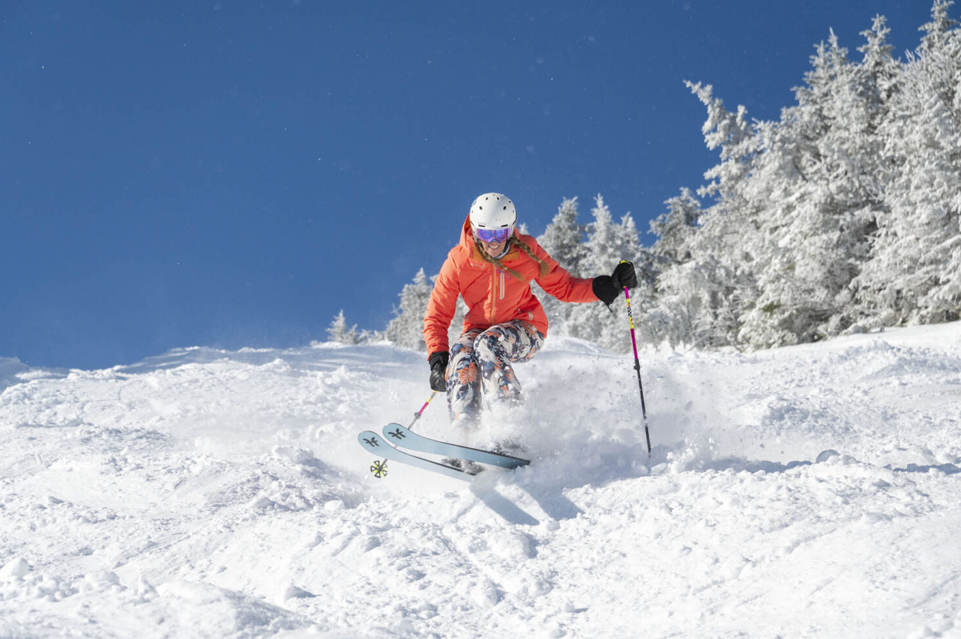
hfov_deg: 19.6
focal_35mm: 104
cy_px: 318
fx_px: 2775
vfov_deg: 13.1
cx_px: 466
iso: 640
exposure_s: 1/4000
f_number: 6.3
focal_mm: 100
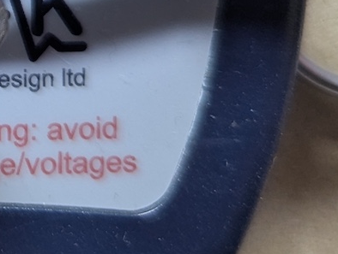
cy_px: -133
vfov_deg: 13.3
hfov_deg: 16.3
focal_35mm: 105
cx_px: -229
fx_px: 1027
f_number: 1.85
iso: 169
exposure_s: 1/48.5
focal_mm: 6.81
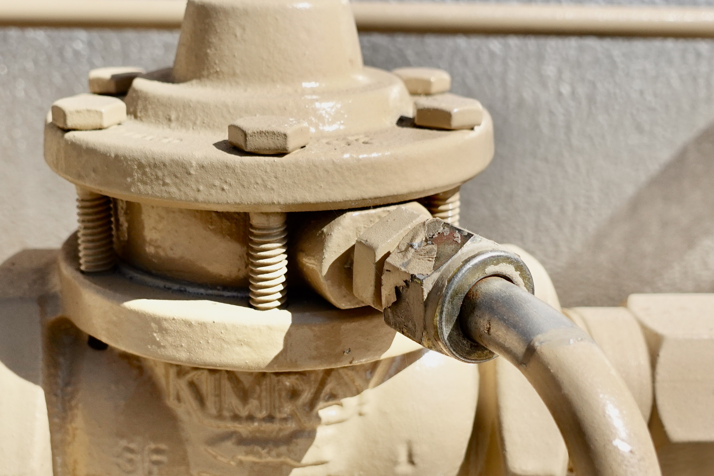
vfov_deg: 26.4
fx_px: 1011
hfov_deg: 38.6
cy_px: 280
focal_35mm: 51
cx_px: 268
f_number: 4
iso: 125
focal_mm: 9.4
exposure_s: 1/160
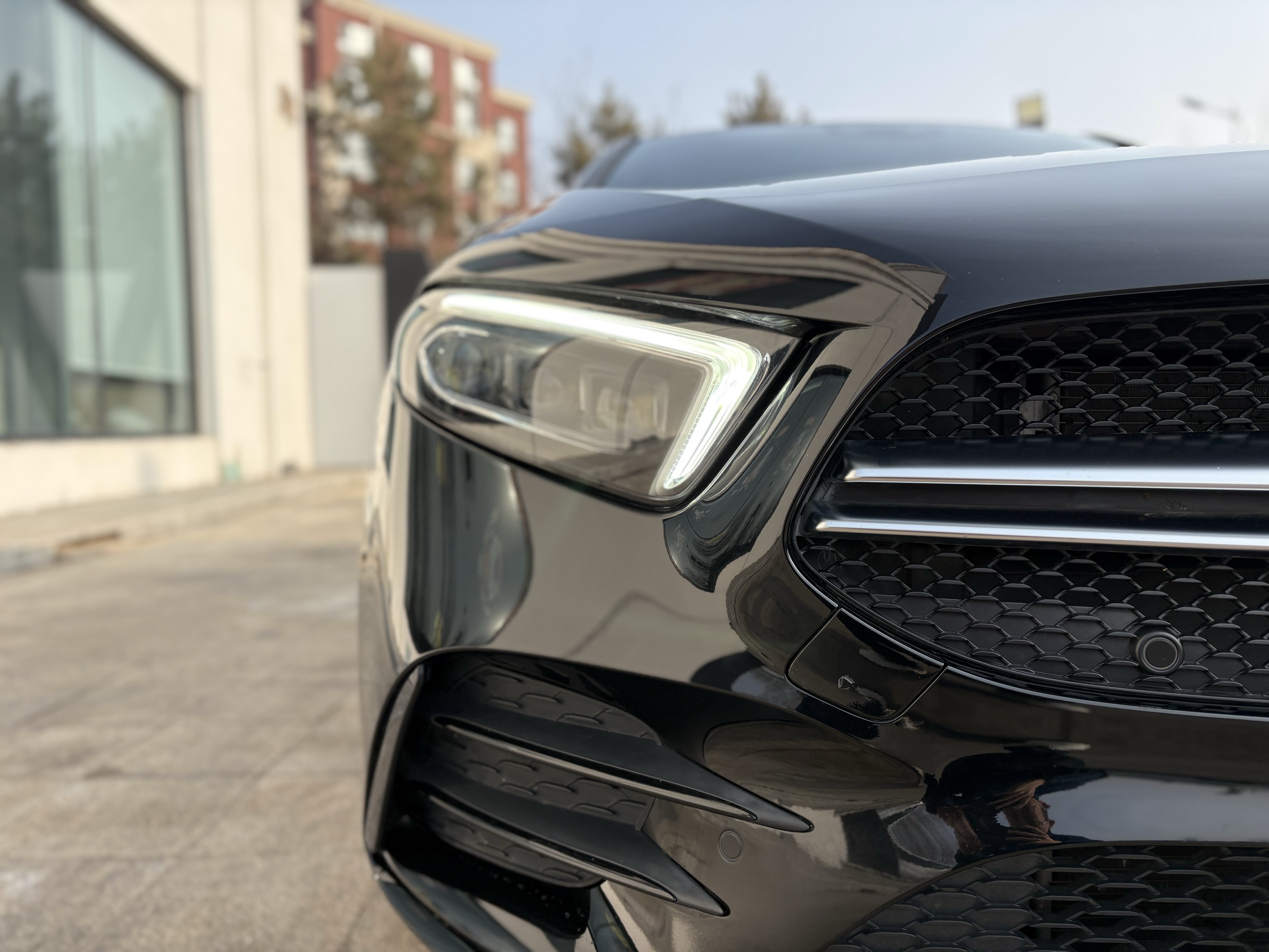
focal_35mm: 26
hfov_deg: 67.3
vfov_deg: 53.1
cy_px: 476
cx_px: 634
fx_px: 953
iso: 50
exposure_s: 1/1587
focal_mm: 5.96
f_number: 1.6
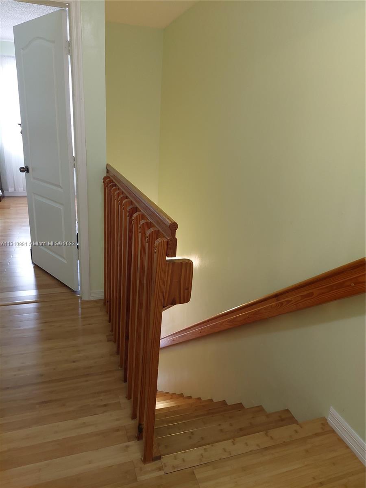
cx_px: 183
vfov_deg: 71.6
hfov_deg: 56.8
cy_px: 244
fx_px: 338
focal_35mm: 24
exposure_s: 1/60
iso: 400
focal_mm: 5.23
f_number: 1.8
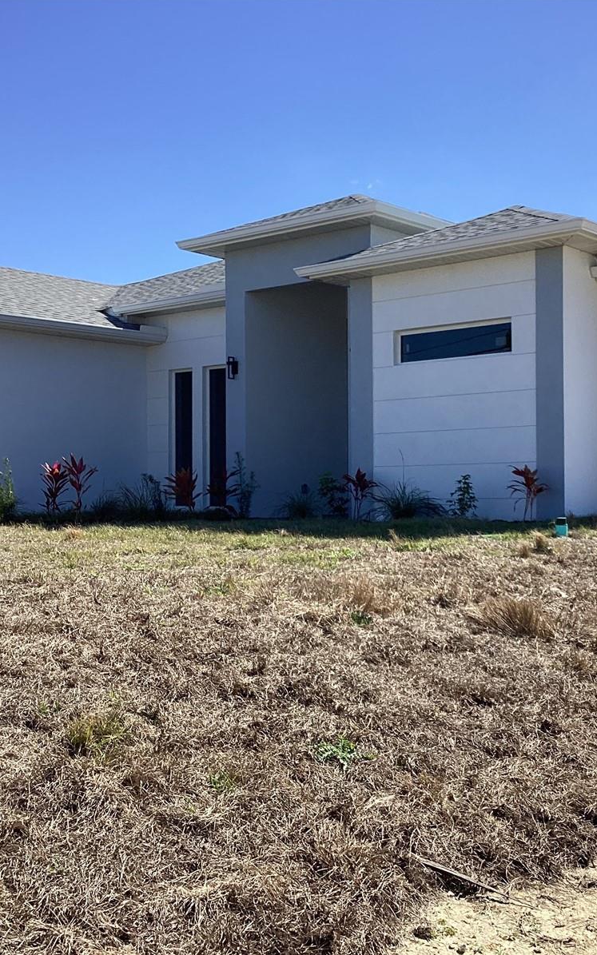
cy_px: 477
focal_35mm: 44
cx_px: 370
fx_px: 1145
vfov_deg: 45.3
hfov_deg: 29.1
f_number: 2.4
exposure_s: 1/1359
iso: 25
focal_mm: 3.3
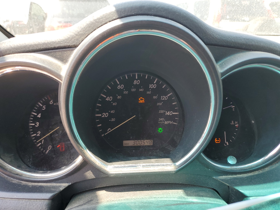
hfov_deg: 67.3
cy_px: 105
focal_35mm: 26
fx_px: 210
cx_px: 140
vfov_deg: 53.1
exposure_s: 1/213
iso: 50
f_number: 1.5
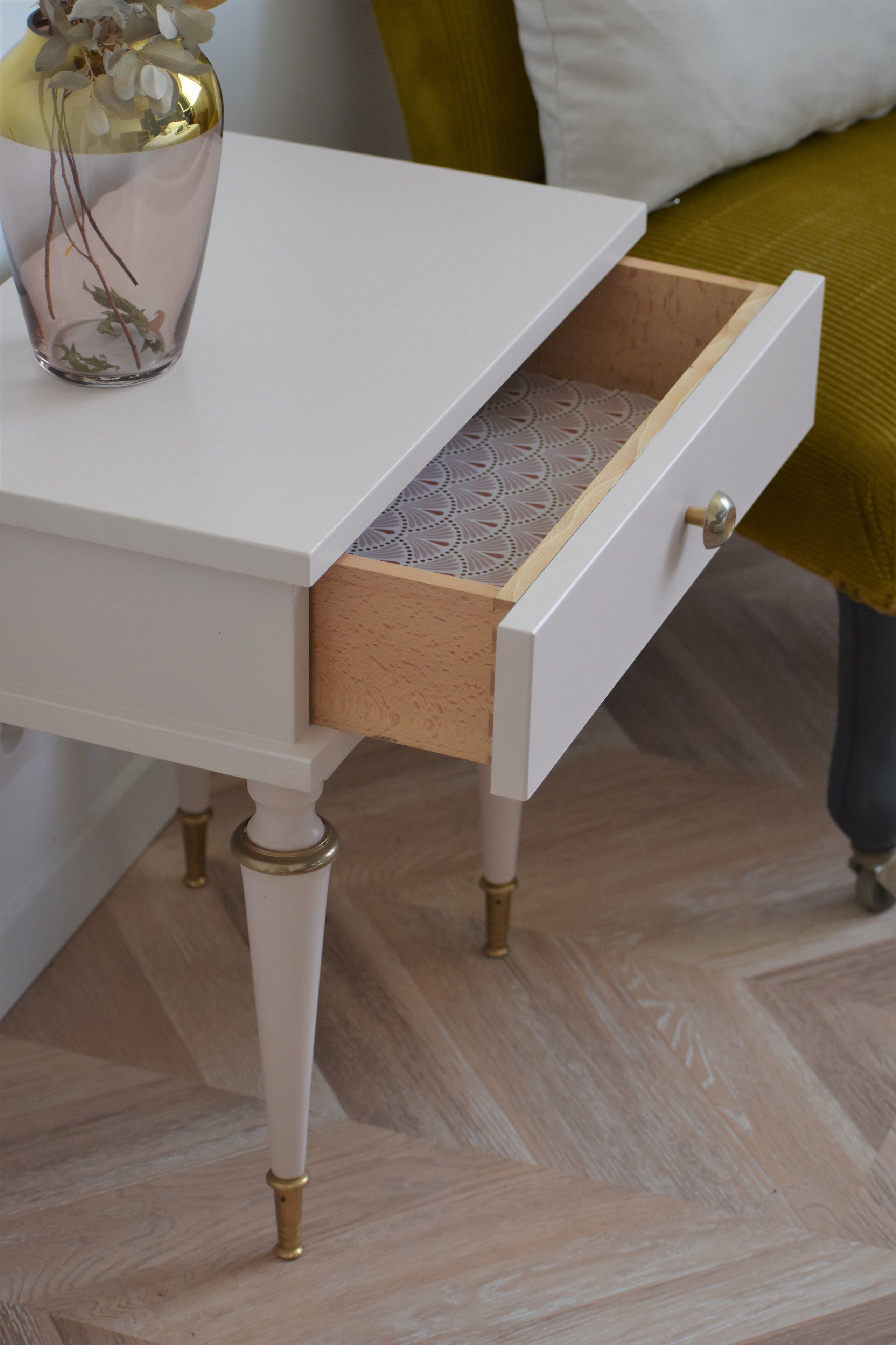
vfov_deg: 19.5
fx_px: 3920
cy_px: 672
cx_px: 448
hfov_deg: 13.0
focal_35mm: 105
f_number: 4.5
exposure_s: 1/250
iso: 560
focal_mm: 70
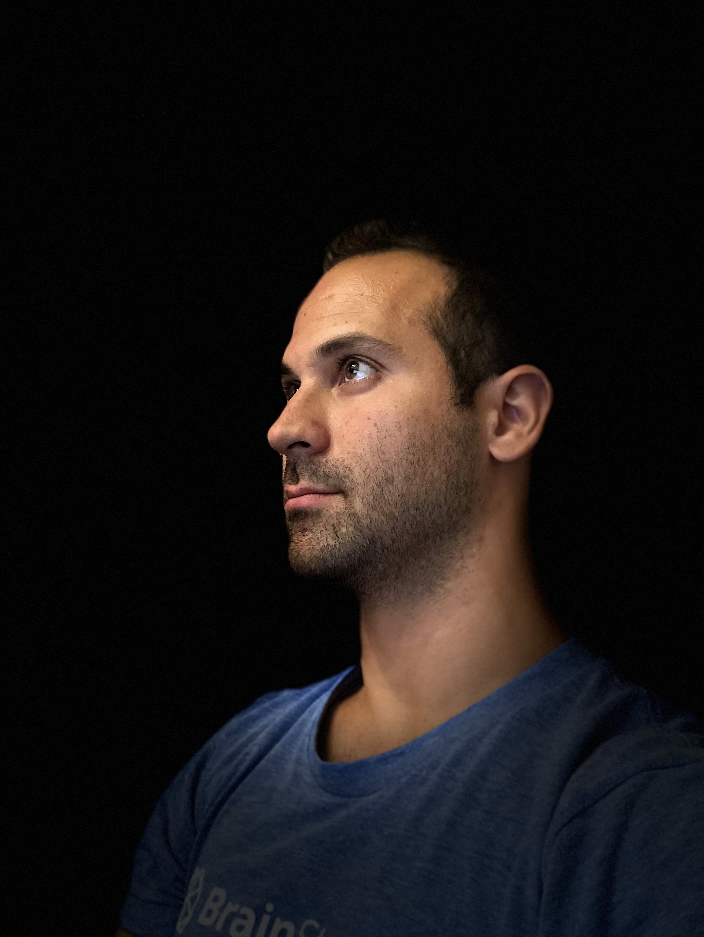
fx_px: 867
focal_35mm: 32
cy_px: 468
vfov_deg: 56.8
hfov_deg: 44.2
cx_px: 352
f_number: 2.2
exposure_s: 1/15
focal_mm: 2.87
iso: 200
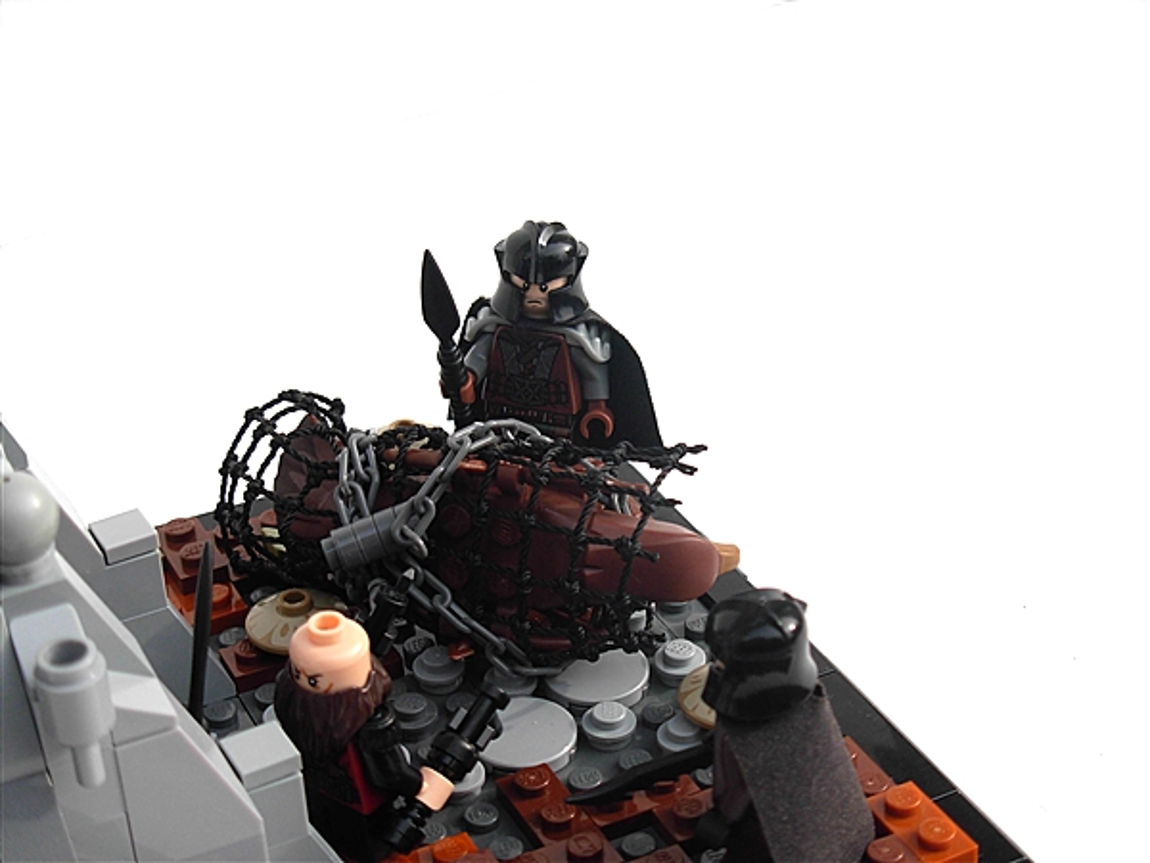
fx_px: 2525
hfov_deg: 25.7
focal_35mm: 76
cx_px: 575
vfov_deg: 19.4
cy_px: 432
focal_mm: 12.5
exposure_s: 1/456
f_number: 3.6
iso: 79
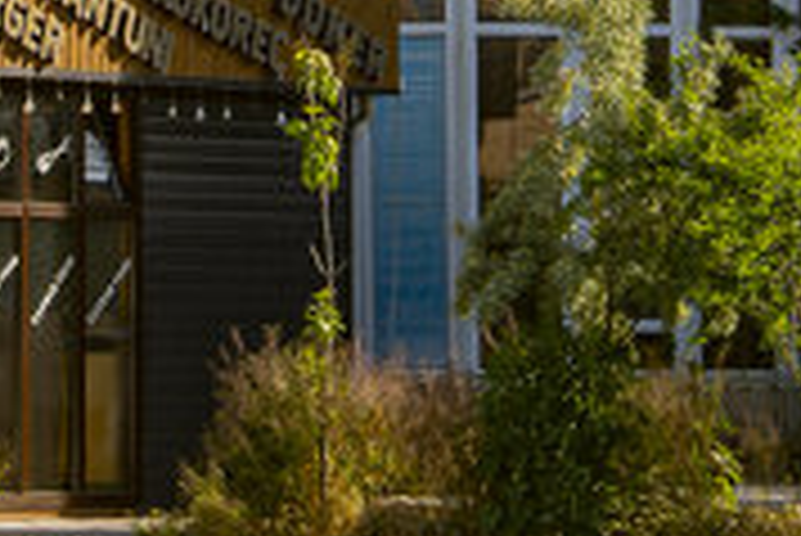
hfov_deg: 5.6
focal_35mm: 370
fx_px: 8239
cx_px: 490
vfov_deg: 3.7
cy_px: -363
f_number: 5.6
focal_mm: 55
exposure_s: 1/200
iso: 100
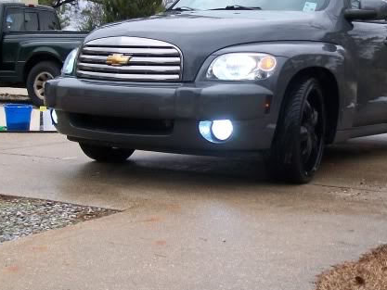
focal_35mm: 69
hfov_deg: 28.1
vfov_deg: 21.3
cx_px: 240
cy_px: 107
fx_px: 772
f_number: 2.7
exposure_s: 1/250
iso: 80
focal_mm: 6
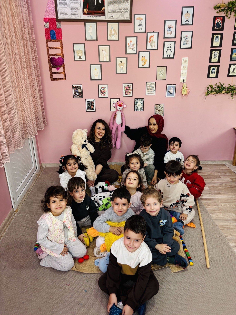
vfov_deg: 67.3
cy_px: 158
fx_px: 236
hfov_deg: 53.1
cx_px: 118
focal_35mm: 26
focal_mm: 5.96
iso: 125
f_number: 1.6
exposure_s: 1/84
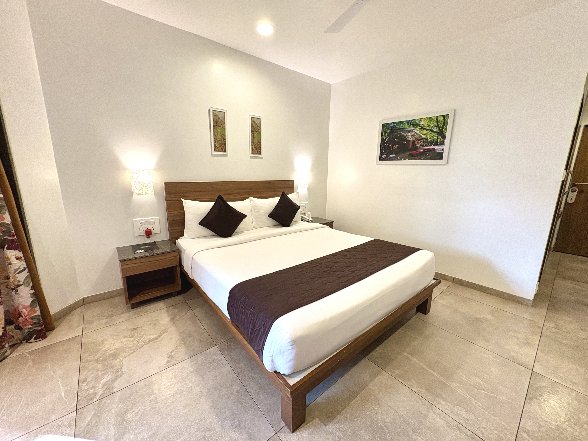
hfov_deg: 102.1
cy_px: 220
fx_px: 238
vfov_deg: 85.7
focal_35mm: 14
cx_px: 294
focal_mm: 2.22
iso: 200
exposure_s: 1/100
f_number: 2.2
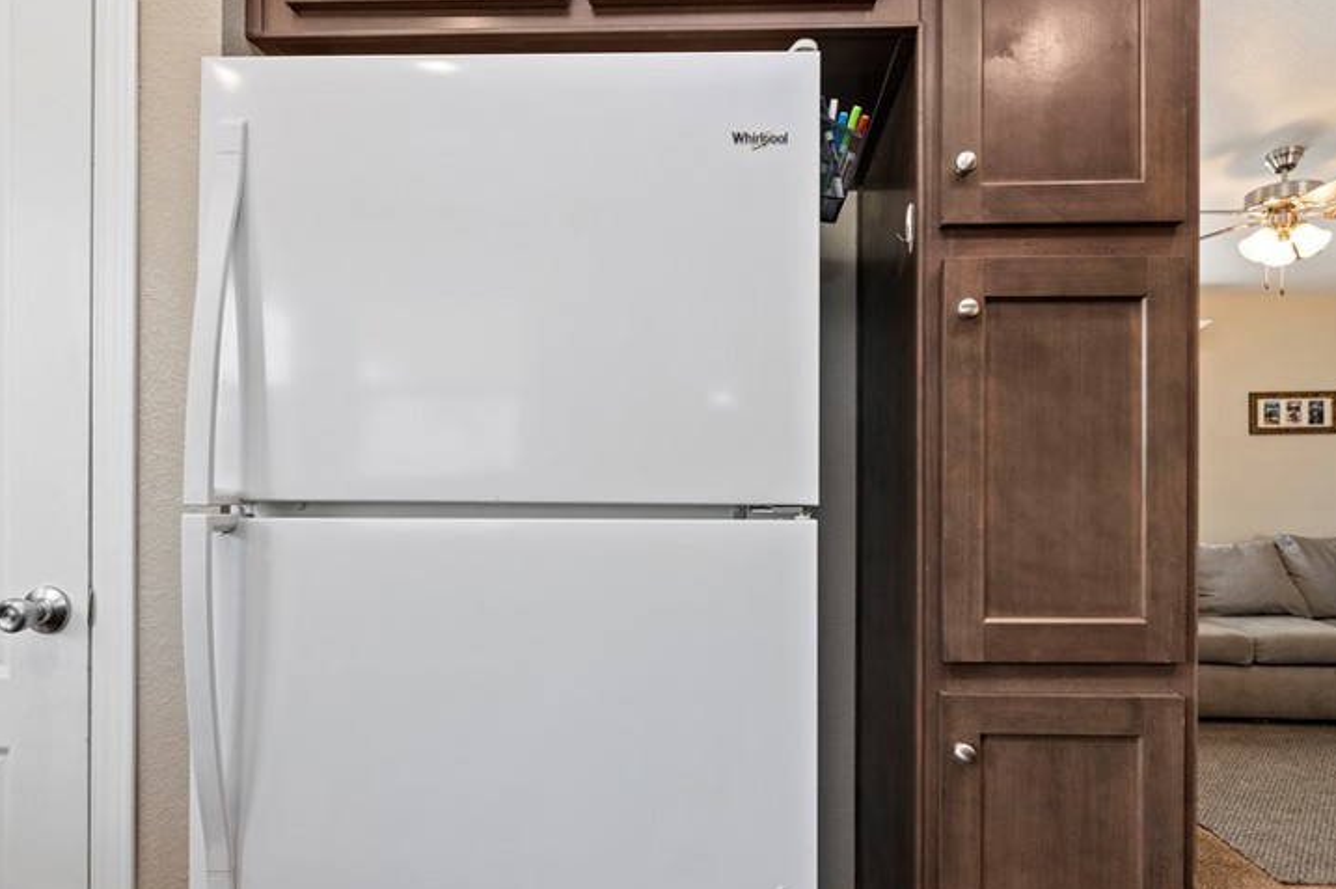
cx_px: 708
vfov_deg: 61.9
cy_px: 444
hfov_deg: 83.9
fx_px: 742
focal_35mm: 20
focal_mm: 14
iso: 500
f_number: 10
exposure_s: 1/6
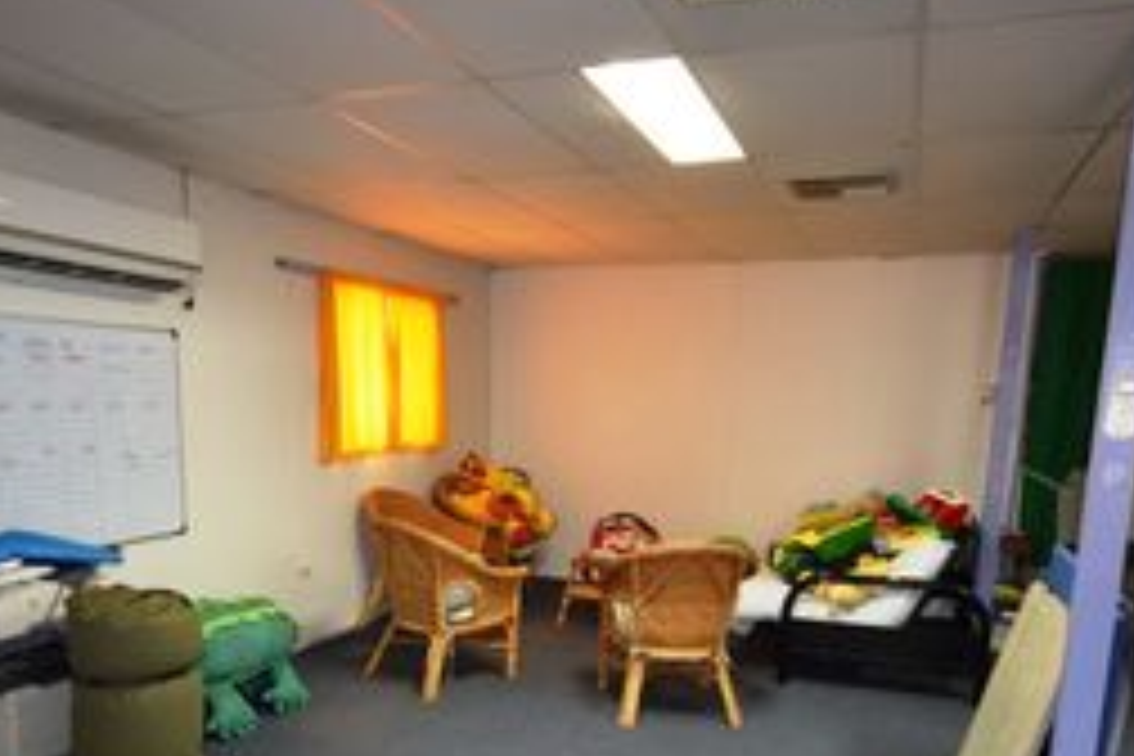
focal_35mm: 28
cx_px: 504
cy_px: 569
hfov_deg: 65.3
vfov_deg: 44.8
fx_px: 882
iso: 800
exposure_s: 1/80
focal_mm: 10
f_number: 4
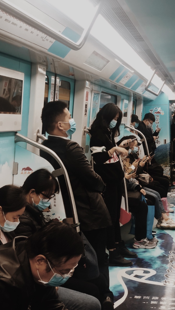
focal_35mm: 57
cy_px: 155
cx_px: 101
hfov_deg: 21.1
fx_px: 470
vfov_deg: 36.6
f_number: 2.4
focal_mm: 6
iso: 125
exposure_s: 1/31
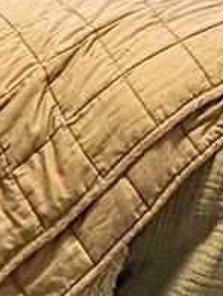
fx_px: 942
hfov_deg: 13.5
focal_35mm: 110
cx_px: 71
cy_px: -272
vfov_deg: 15.0
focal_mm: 2.22
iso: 125
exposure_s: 1/60
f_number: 2.2
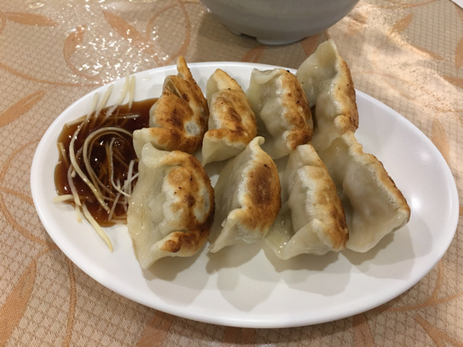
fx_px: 388
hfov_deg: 61.7
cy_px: 174
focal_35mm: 29
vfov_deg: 48.2
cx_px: 232
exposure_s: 1/15
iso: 64
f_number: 2.2
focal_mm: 4.15
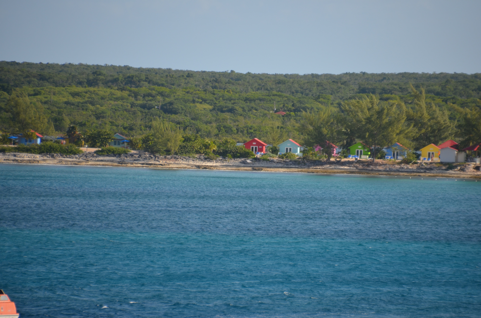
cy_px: 159
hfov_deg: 5.1
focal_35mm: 405
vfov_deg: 3.4
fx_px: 5400
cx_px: 240
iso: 200
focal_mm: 270
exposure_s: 1/800
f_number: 7.1
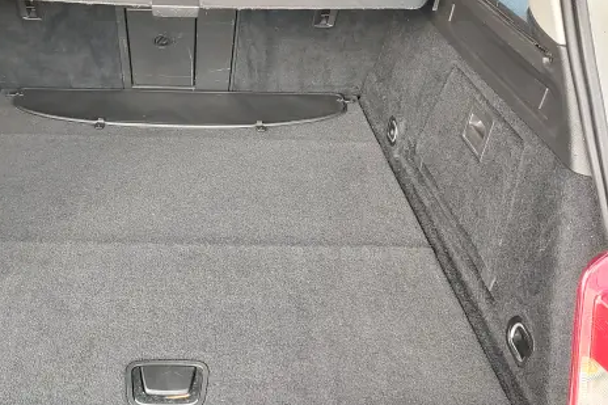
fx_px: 557
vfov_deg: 39.9
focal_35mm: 33
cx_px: 199
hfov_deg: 55.9
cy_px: 194
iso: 112
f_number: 1.8
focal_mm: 5.56
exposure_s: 1/50
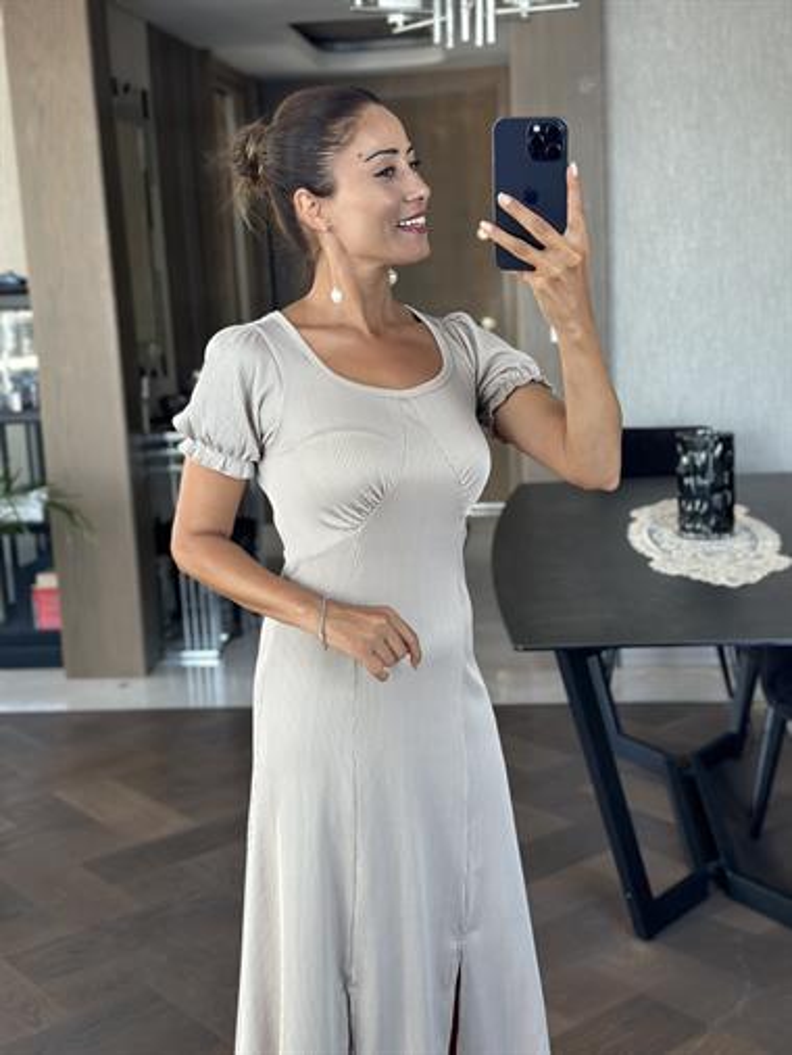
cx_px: 396
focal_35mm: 48
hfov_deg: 30.3
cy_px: 528
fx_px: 1463
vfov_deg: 39.6
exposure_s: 1/67
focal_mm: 6.86
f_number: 1.78
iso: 125
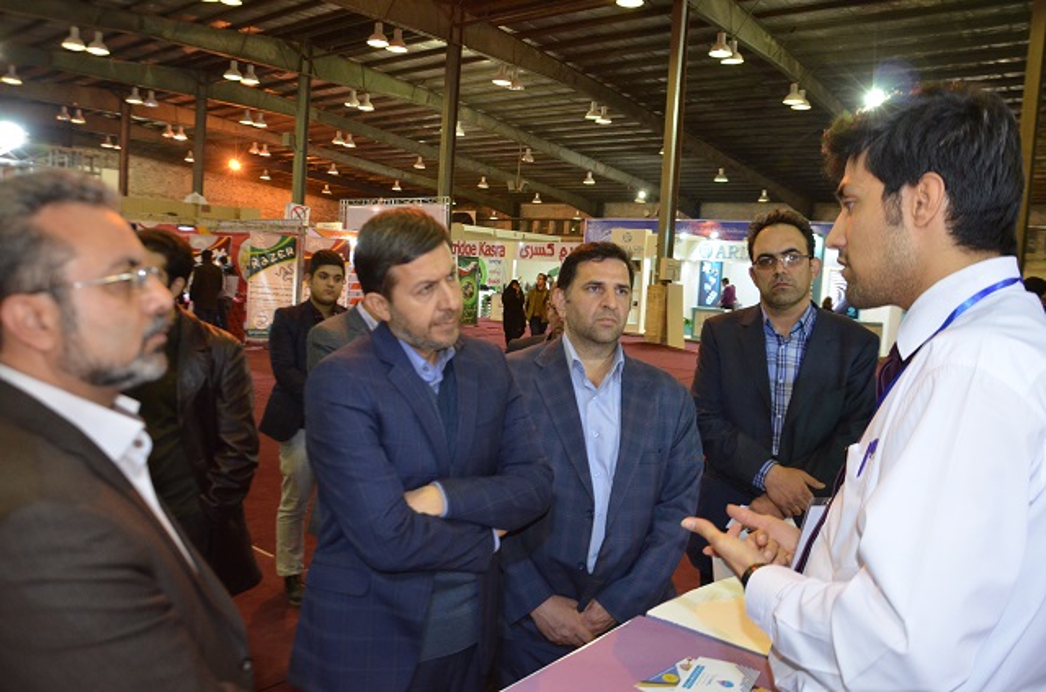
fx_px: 782
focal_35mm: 27
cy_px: 346
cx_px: 523
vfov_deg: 47.7
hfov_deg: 67.5
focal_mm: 18
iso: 1600
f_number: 3.5
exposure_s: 1/60
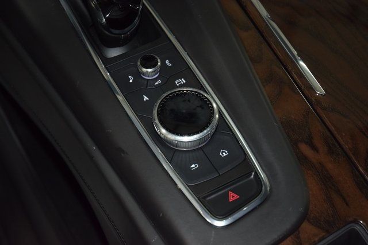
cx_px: 184
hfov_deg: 28.1
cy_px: 122
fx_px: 736
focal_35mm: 72
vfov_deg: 18.9
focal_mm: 48
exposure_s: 1/50
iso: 1250
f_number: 4.5
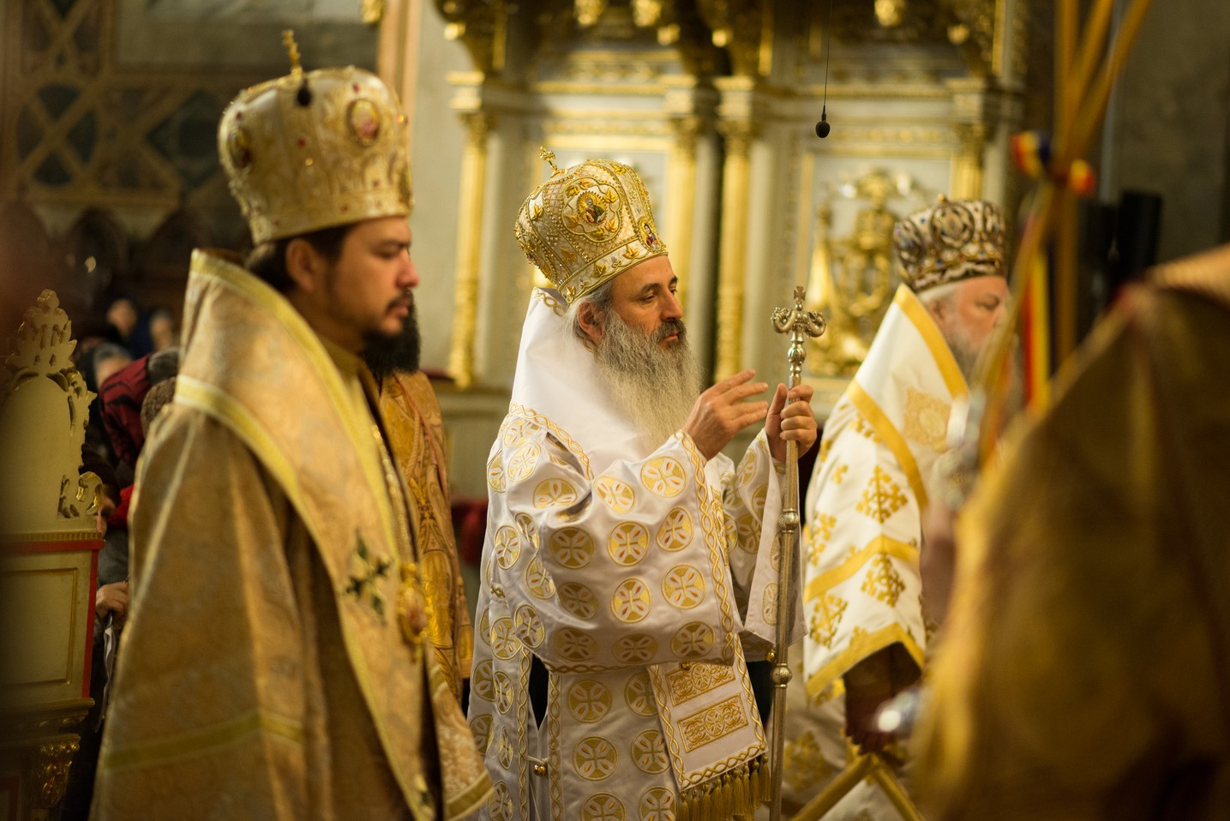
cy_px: 410
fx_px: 2905
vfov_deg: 16.1
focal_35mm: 85
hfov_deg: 23.9
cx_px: 615
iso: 1250
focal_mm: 85
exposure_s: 1/80
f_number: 1.8
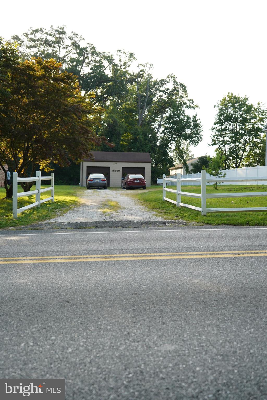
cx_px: 134
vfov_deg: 50.7
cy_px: 200
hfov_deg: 35.1
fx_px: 423
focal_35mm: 38
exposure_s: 1/160
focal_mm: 38
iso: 100
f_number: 4
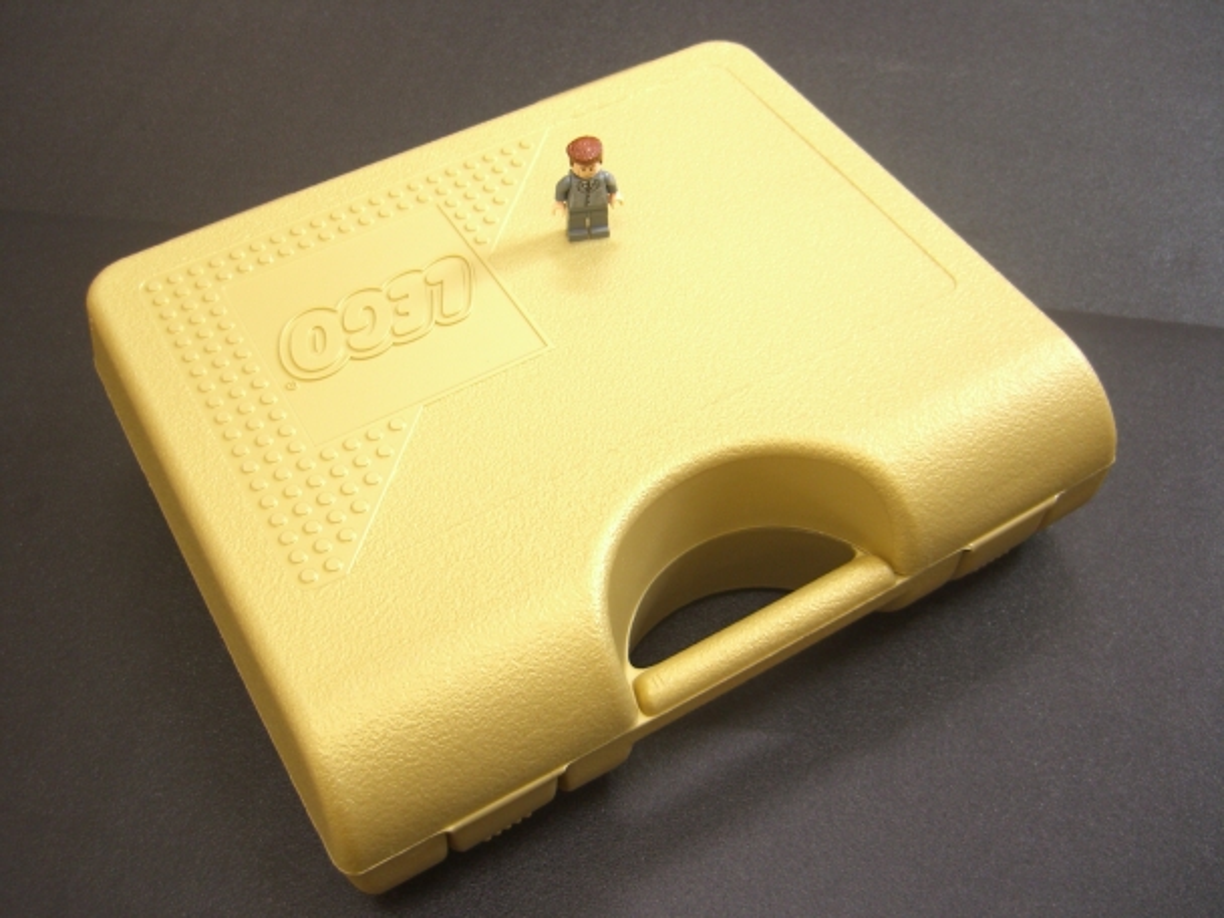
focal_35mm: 38
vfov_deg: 37.7
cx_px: 612
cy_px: 459
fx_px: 1344
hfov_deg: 49.0
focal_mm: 7.9
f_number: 2.8
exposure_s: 1/8
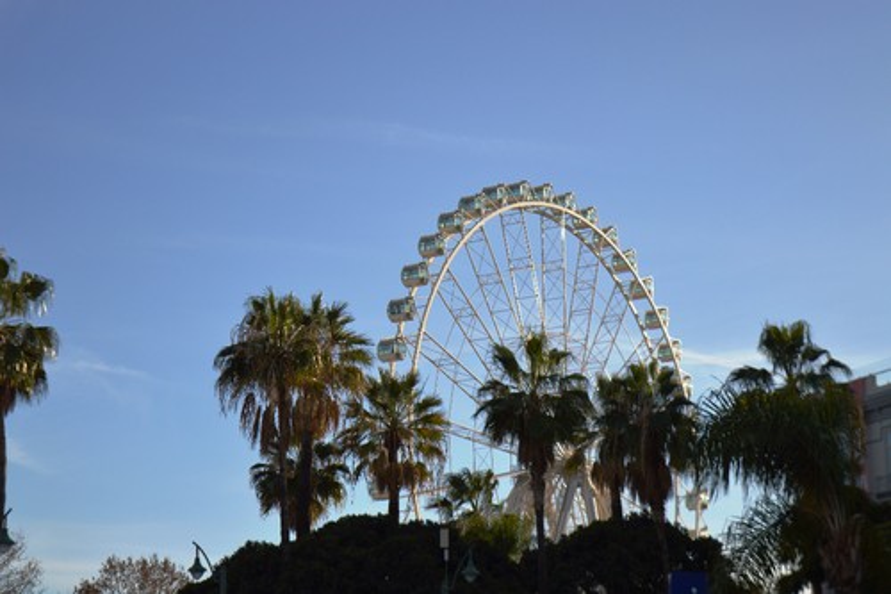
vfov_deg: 17.5
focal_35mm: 78
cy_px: 297
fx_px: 1930
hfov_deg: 26.0
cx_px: 446
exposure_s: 1/640
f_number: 5.6
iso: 100
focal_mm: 52
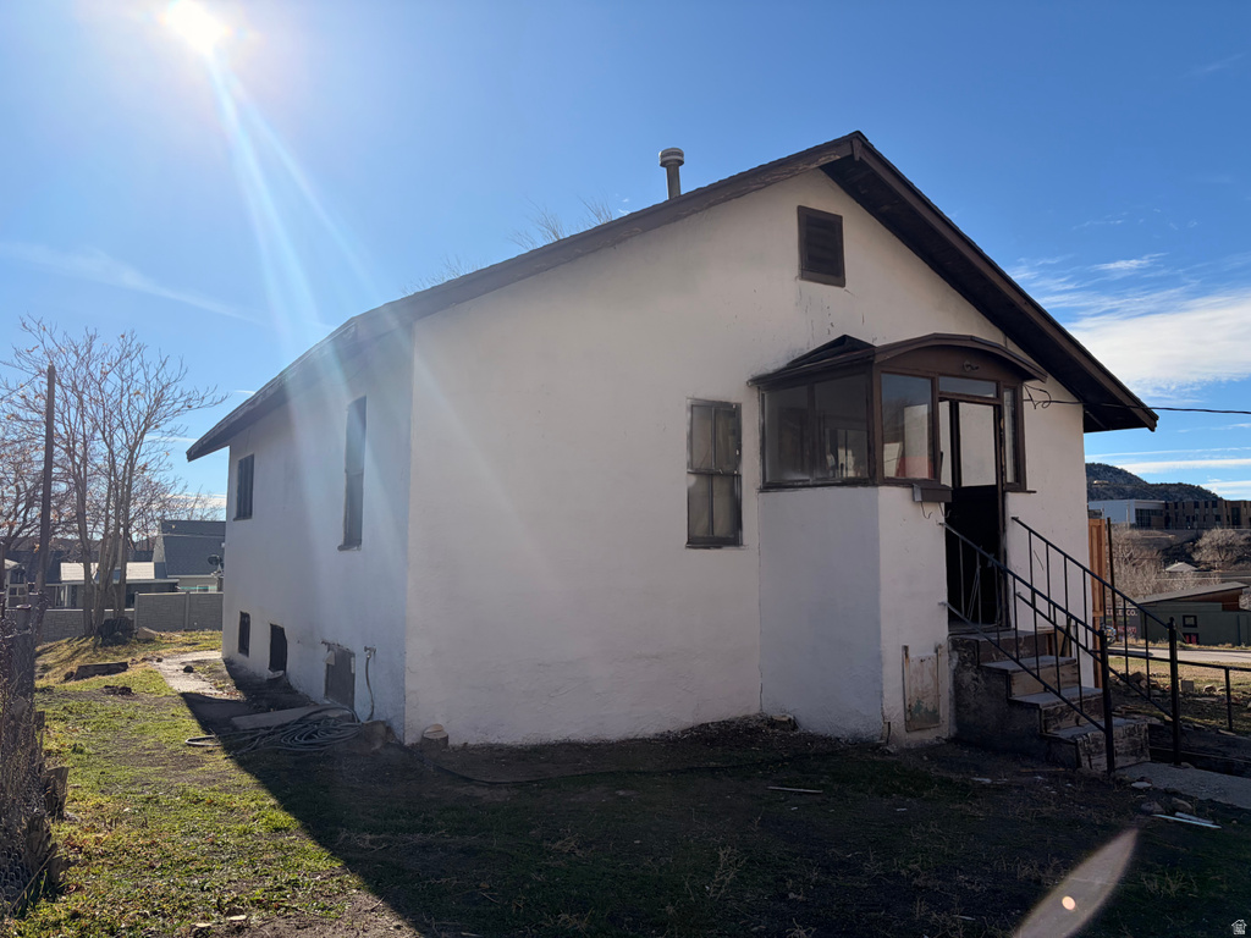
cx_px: 626
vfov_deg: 53.1
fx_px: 940
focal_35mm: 26
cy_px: 469
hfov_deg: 67.3
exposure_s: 1/6329
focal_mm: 5.96
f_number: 1.6
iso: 64
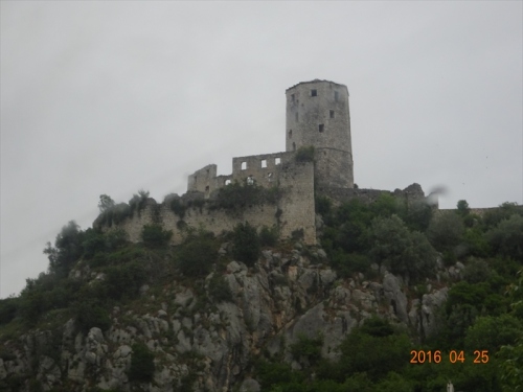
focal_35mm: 85
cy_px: 196
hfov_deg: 23.0
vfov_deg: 17.4
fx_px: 1284
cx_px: 262
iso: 160
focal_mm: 14.54
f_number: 5
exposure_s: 1/400
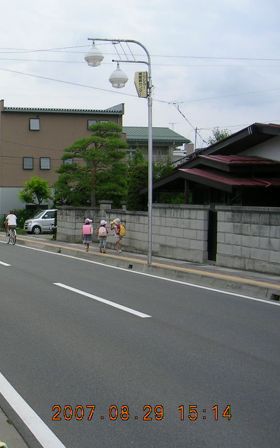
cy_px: 222
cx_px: -41
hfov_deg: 21.1
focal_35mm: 58
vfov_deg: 35.1
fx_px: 709
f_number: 2.8
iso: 50
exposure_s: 1/577
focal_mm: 5.8
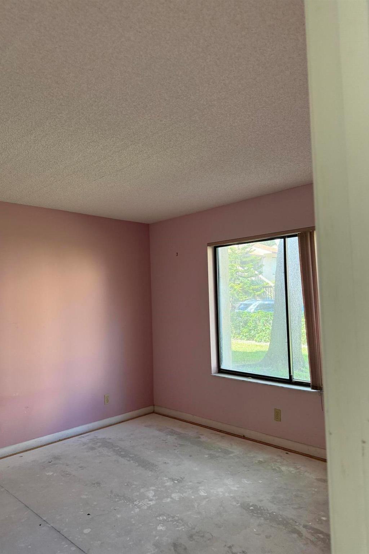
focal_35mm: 25
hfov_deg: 51.2
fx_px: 385
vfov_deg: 71.5
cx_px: 167
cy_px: 277
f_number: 1.78
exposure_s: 1/142
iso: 200
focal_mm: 6.76
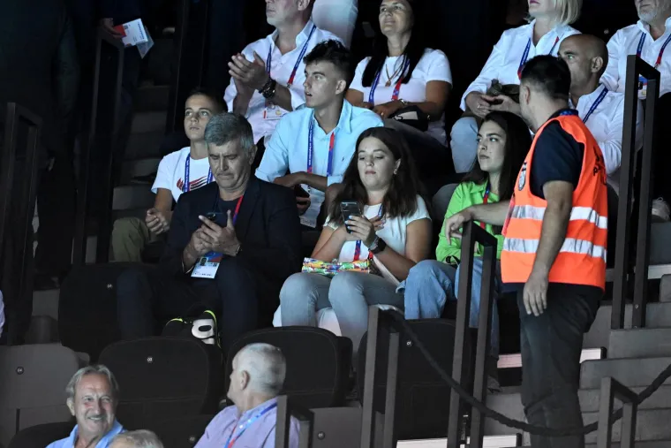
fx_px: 7456
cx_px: 336
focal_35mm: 400
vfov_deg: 3.4
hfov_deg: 5.2
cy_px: 224
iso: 5000
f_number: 4
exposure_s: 1/160
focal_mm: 400
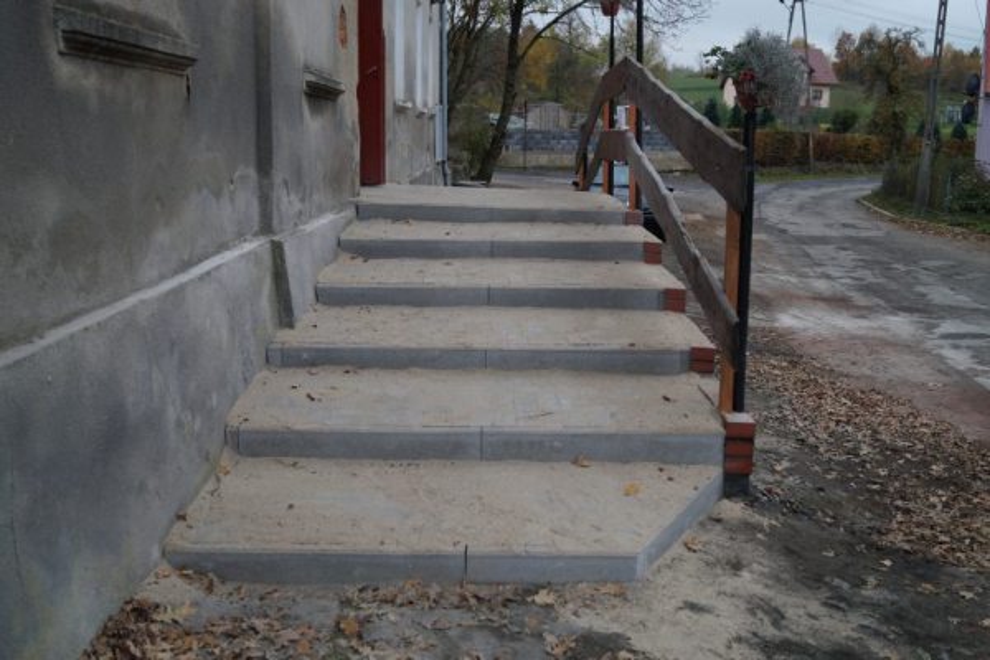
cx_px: 495
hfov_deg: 53.1
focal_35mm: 36
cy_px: 330
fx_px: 990
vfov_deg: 36.9
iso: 500
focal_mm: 24
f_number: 4
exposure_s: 1/160
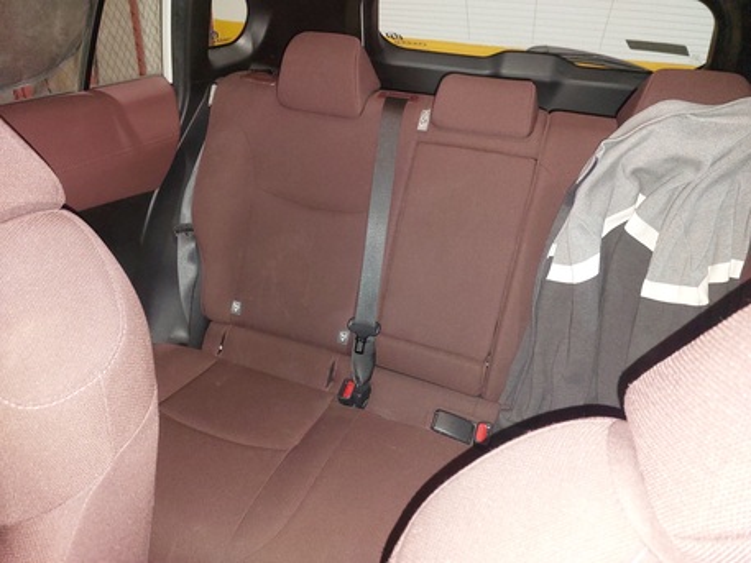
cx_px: 376
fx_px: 499
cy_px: 282
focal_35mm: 23
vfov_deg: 58.9
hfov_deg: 73.9
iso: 800
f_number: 1.8
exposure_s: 1/24
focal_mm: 5.06
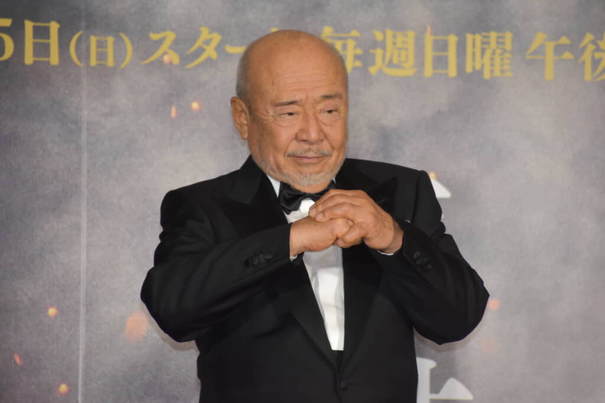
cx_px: 302
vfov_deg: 4.2
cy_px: 202
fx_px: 5546
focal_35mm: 330
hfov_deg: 6.2
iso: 800
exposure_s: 1/60
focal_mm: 220
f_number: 6.3
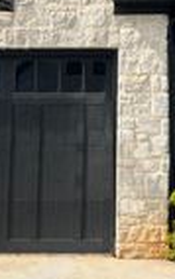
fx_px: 739
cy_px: 17
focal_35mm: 97
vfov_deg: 20.9
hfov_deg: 13.3
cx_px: 171
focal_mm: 5.7
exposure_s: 1/2513
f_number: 1.5
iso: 50
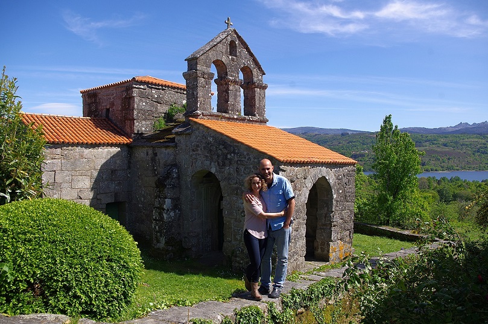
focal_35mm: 30
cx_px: 244
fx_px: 406
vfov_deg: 43.5
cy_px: 162
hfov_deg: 62.0
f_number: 6.3
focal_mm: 20
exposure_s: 1/250
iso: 100
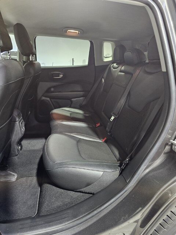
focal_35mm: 23
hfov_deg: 58.9
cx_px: 88
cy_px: 118
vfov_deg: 73.9
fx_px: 156
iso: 500
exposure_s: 1/25
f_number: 1.7
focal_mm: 6.3
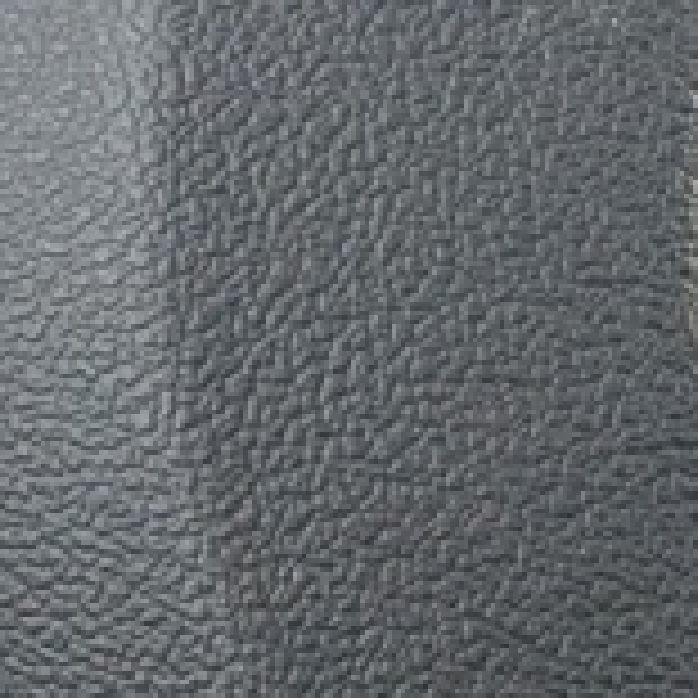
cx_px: -775
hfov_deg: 7.5
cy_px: -68
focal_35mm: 223
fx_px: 5087
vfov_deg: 7.8
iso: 150
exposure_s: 1/556
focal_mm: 6.9
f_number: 1.68
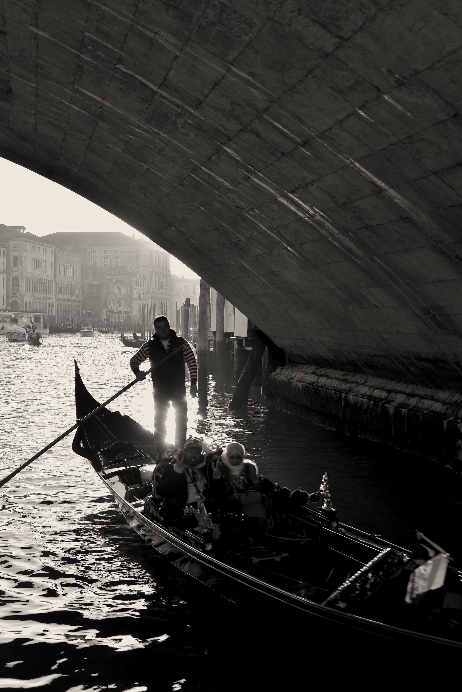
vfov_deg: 44.5
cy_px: 346
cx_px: 231
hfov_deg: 30.5
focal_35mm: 44
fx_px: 847
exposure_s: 1/100
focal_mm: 44
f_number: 6.3
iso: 100
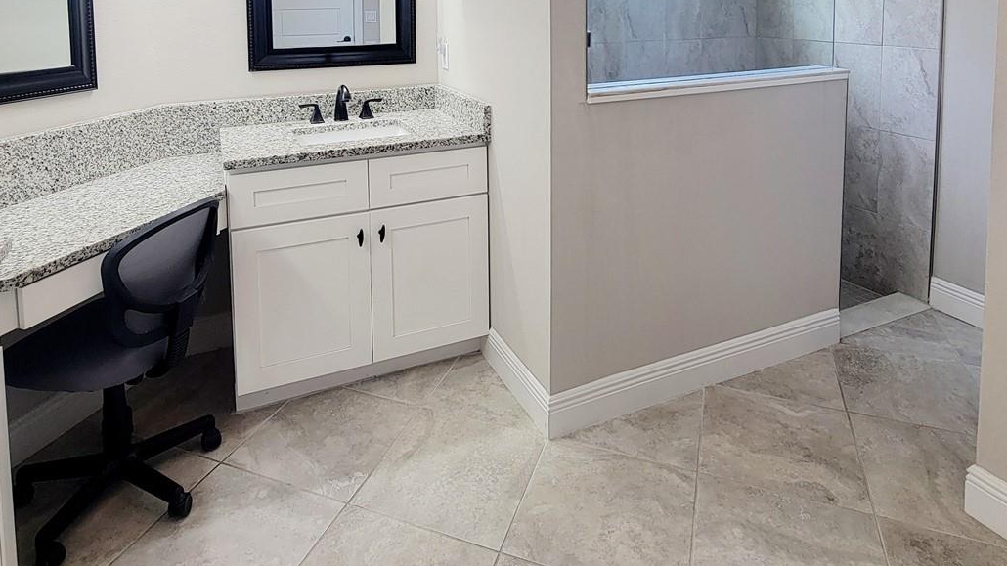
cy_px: 46
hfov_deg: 81.2
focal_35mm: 22
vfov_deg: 46.0
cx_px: 497
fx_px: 587
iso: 64
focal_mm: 2.2
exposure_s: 1/60.2
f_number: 2.2
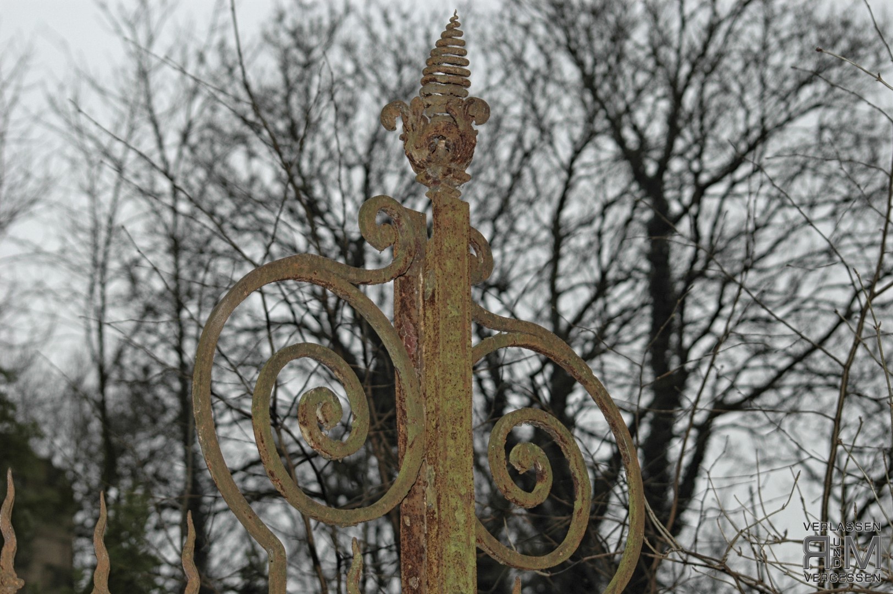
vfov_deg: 13.0
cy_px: 297
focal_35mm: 105
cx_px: 446
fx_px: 2602
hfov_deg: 19.5
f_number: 6.3
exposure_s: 1/160
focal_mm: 70
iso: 200
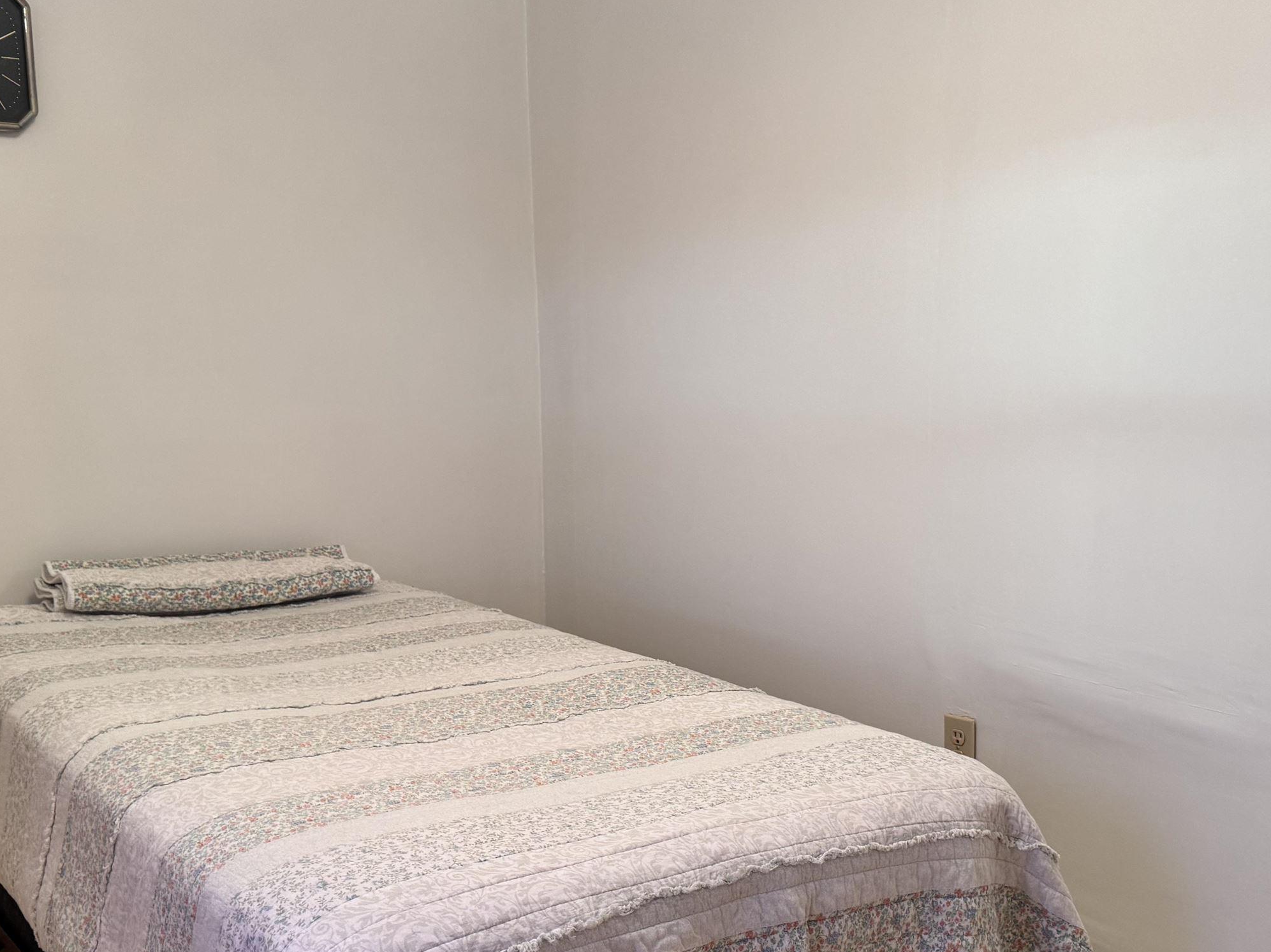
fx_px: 1358
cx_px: 709
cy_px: 629
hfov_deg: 50.0
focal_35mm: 37
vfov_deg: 38.3
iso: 160
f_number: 1.78
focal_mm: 6.76
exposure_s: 1/60
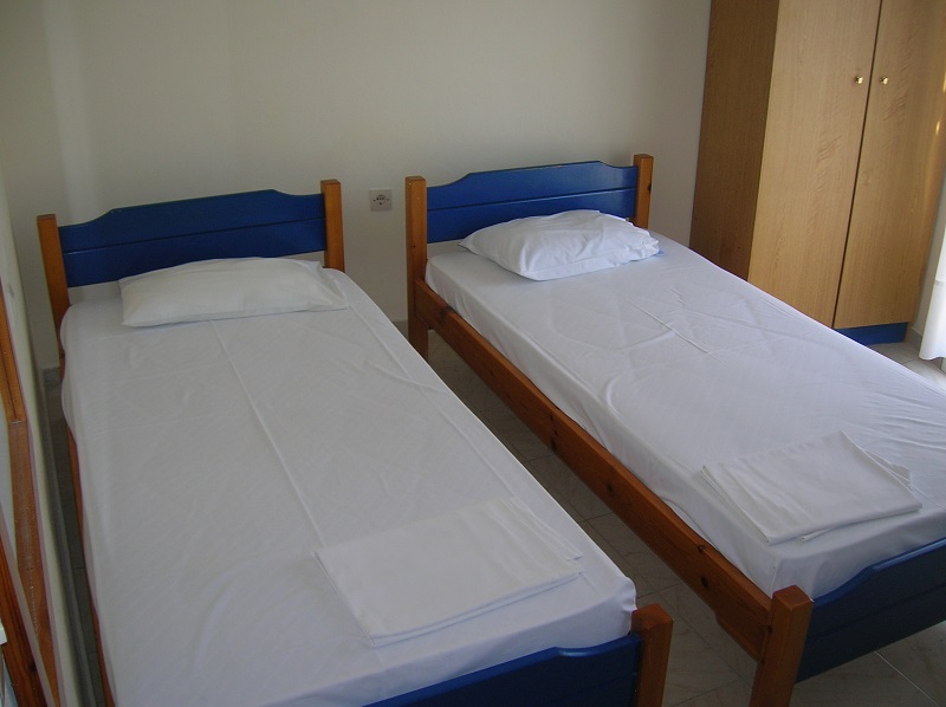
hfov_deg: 54.0
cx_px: 473
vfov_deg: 41.7
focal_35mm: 34
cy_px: 354
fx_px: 928
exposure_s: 1/30
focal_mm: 5.7
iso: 50
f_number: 2.9
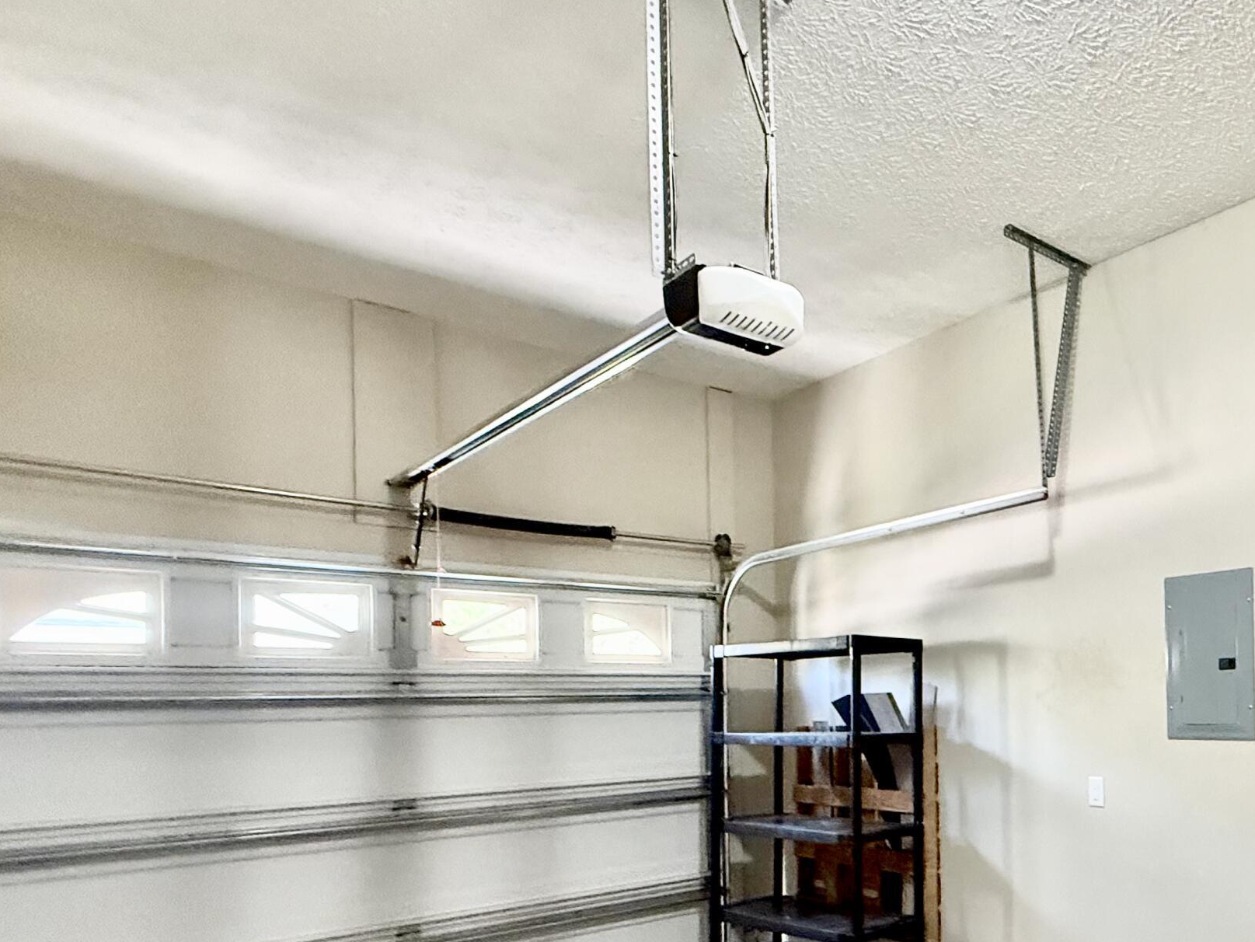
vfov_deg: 51.2
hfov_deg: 58.3
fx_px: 943
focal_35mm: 26
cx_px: 1113
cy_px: 690
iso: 640
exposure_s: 1/60
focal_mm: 2.22
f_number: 2.2
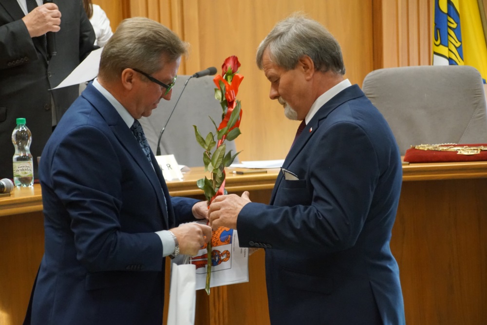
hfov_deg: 15.2
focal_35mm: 135
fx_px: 1826
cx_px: 244
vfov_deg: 10.2
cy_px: 162
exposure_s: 1/100
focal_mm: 90
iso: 3200
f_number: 5.6
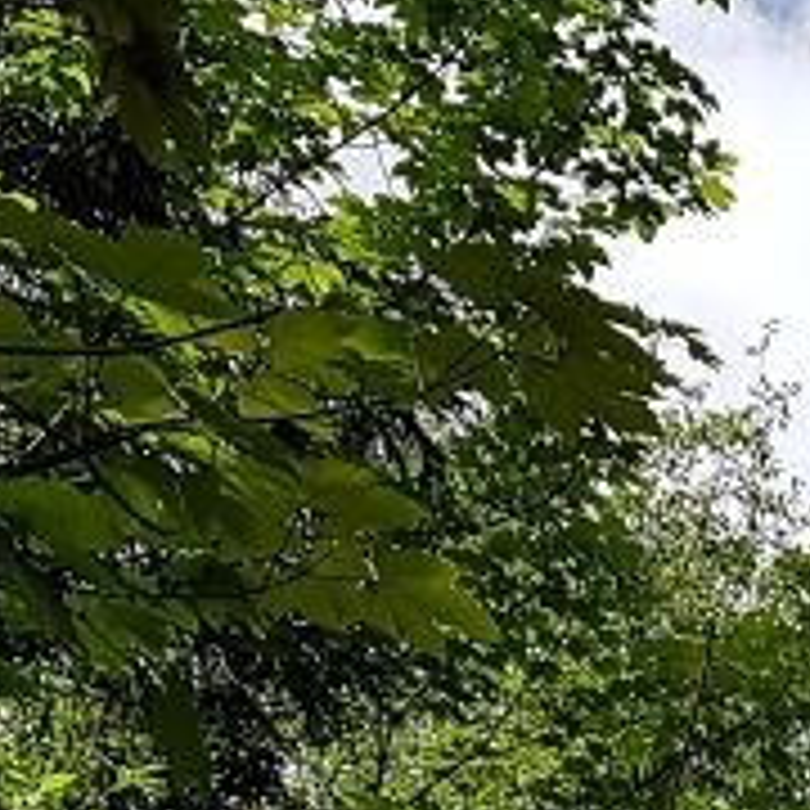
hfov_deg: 10.6
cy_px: 1899
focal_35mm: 153
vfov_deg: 10.1
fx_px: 4050
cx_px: 1503
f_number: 1.7
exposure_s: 1/2752
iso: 50
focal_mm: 4.2
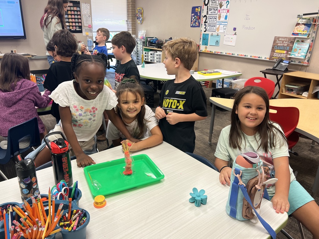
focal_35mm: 26
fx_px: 240
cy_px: 120
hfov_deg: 67.3
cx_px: 160
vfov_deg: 53.1
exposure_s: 1/60
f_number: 1.5
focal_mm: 5.7
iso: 80
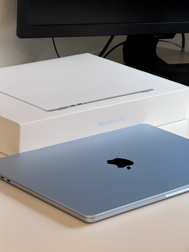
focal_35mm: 120
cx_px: 94
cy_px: 126
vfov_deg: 16.4
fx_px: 874
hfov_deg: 12.3
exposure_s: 1/60
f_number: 2.8
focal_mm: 15.66
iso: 250
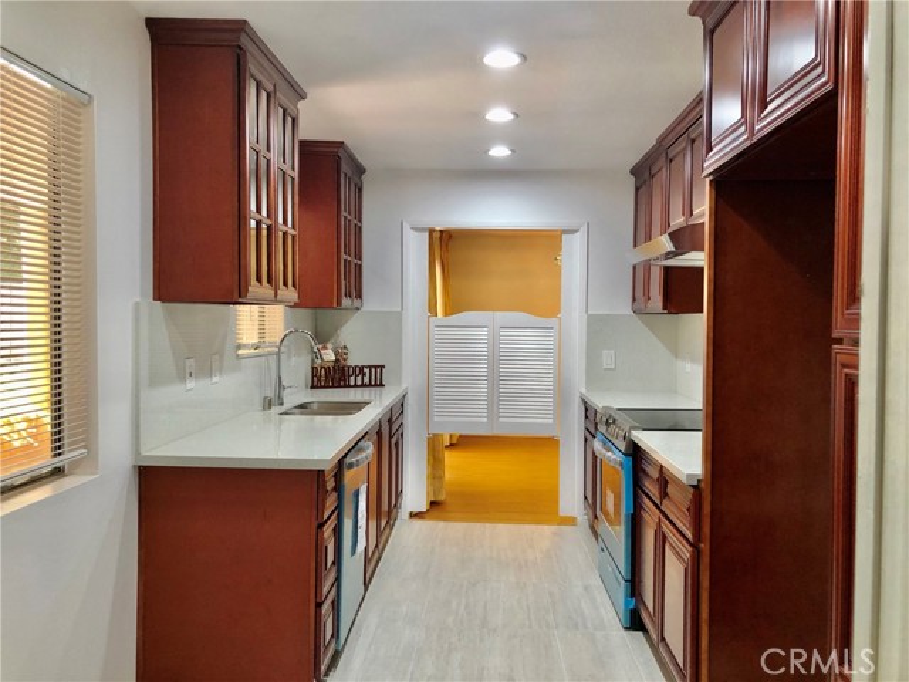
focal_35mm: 28
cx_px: 454
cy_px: 341
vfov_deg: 49.7
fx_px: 735
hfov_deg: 63.4
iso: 32
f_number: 1.8
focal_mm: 3.99
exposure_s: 1/30
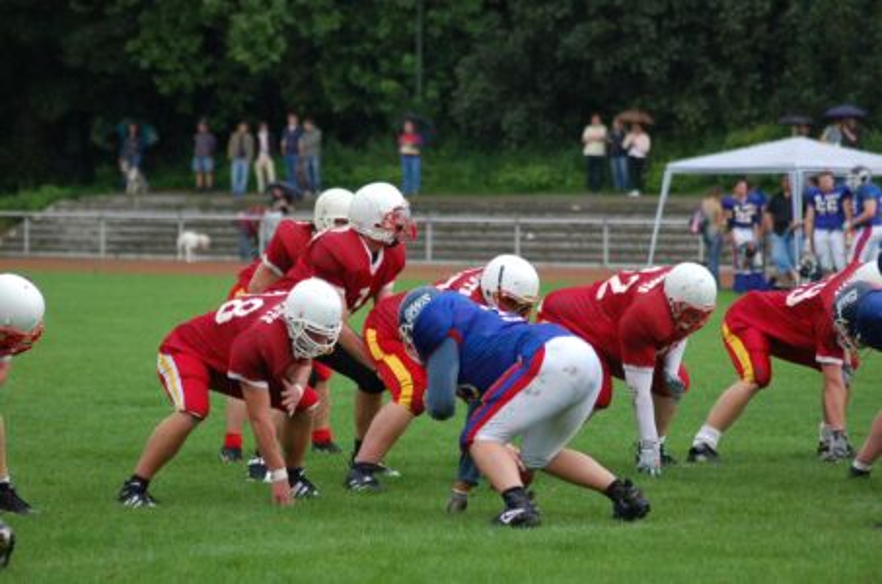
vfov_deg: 6.8
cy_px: 292
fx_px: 4951
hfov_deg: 10.2
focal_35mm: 202
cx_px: 441
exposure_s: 1/250
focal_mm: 135
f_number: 4.5
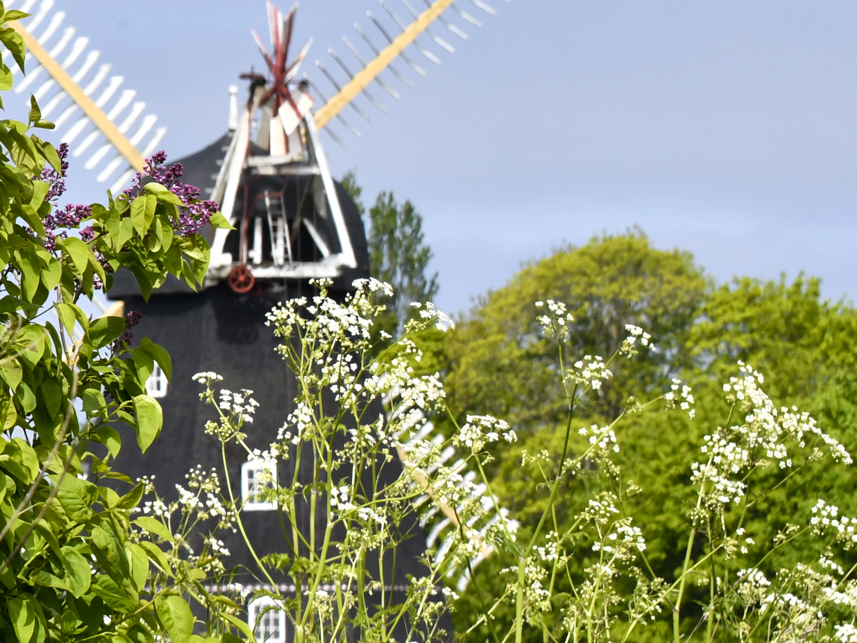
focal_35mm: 312
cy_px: 33
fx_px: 7724
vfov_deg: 4.8
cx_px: -288
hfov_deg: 6.3
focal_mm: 80
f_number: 11
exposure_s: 1/400
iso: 200
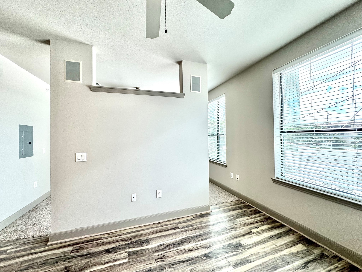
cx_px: 181
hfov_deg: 102.1
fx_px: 146
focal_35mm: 14
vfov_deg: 85.7
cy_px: 136
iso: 64
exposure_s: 1/120
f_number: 2.2
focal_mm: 2.22
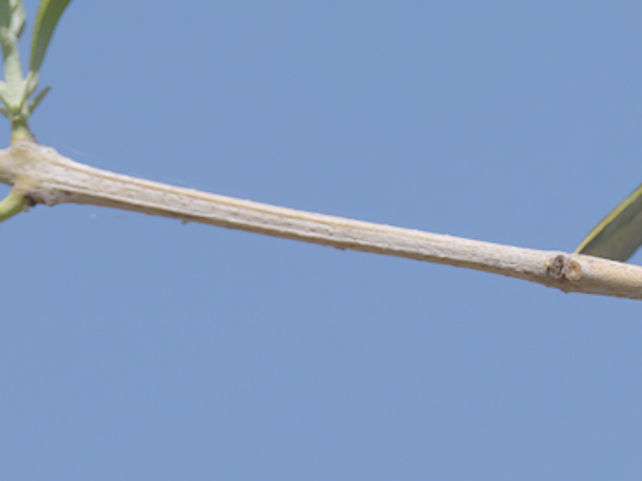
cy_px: 189
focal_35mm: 1572
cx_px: 1030
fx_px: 29145
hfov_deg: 1.3
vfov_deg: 0.9
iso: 360
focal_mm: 500
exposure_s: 1/1600
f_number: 9
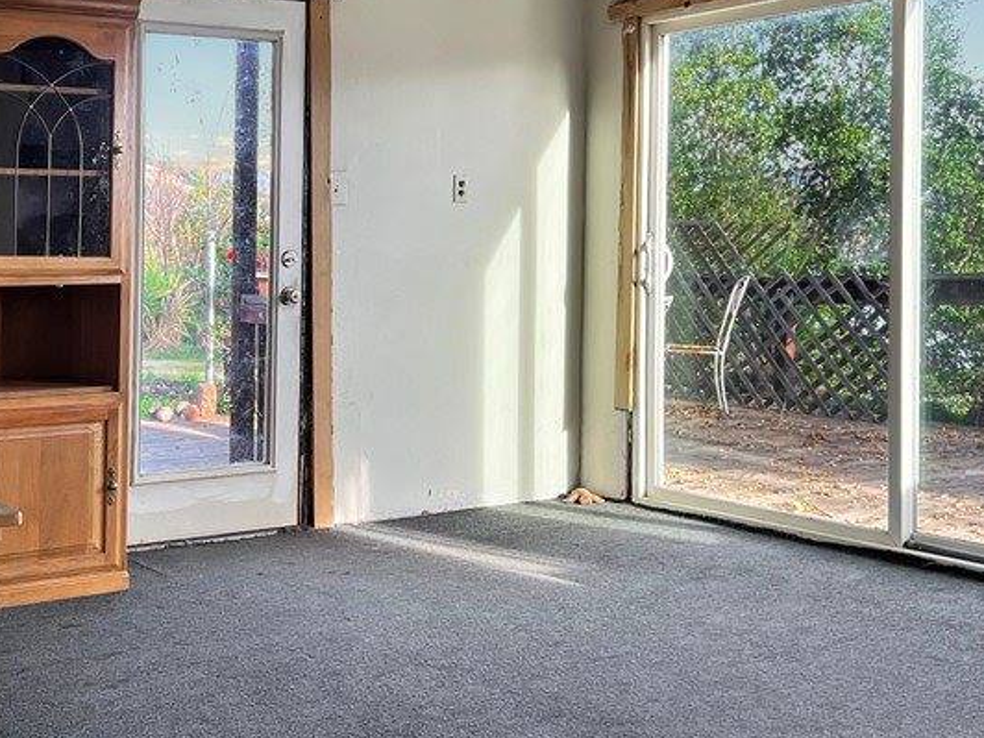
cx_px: 287
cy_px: 359
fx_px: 1421
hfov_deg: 37.5
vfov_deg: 29.1
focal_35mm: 50
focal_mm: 5.7
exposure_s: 1/159
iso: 40
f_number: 1.5
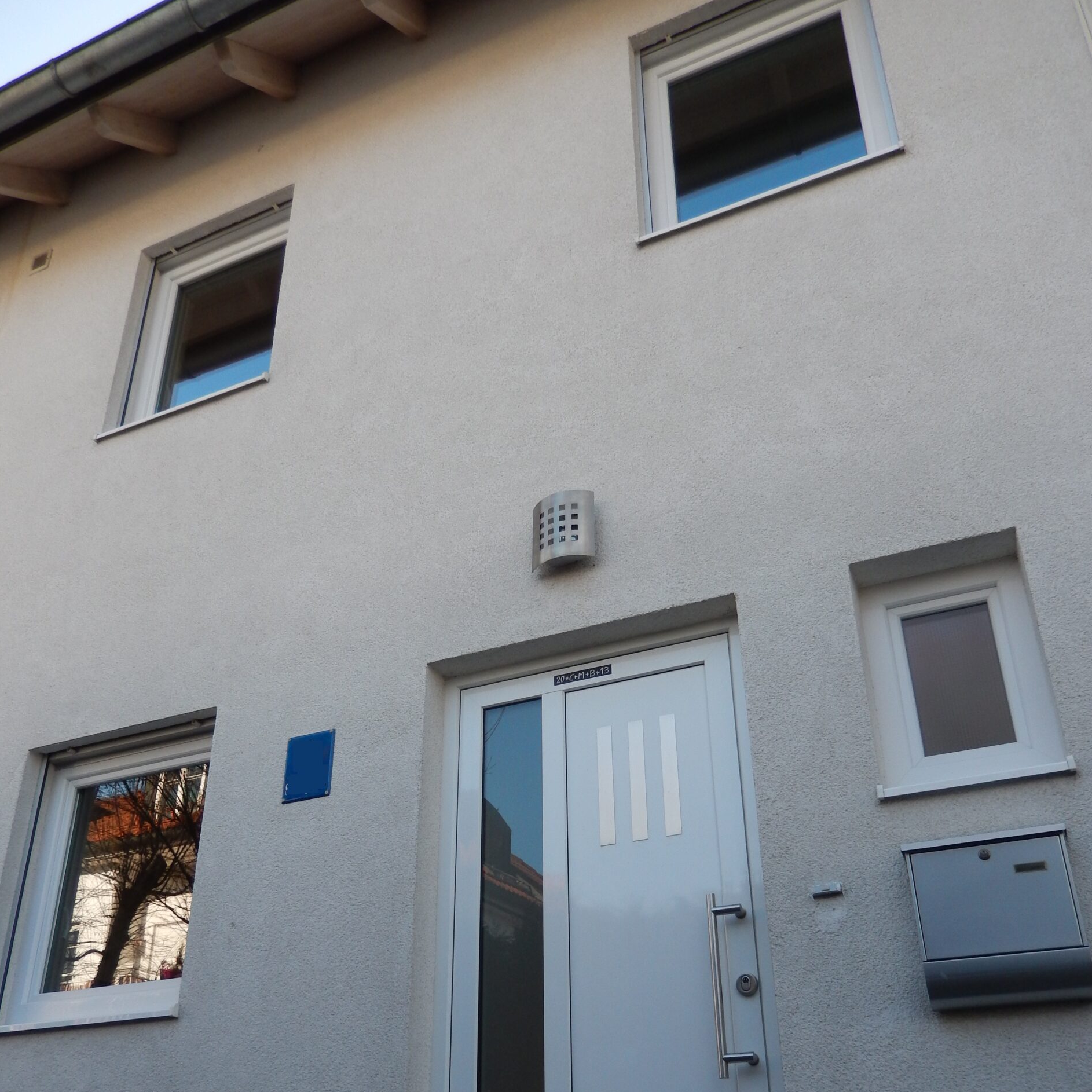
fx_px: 1071
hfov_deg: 54.0
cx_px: 545
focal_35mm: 30
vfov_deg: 53.2
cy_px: 709
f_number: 3.4
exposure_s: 1/320
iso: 125
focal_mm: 4.5
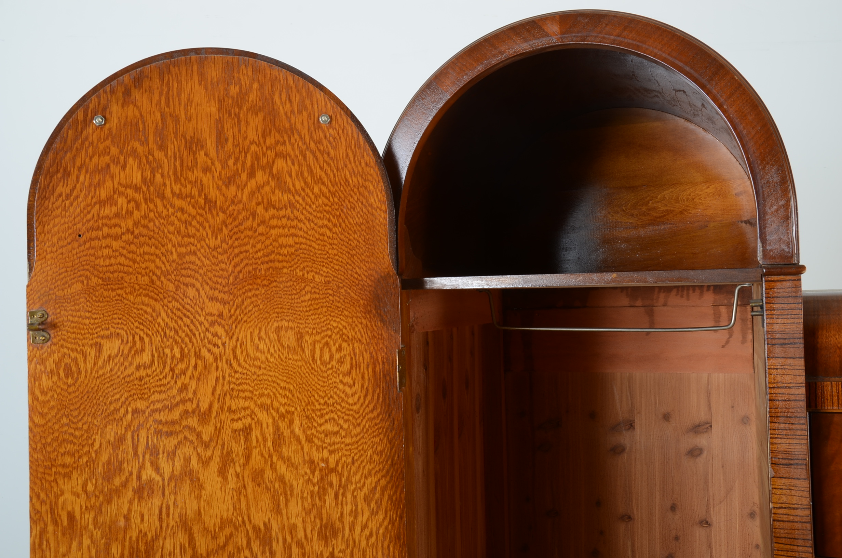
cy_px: 279
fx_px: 840
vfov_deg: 36.7
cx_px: 421
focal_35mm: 36
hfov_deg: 53.2
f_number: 13
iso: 125
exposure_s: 1/160
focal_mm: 24
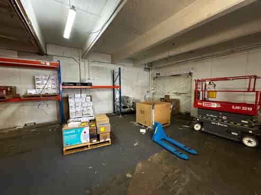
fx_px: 105
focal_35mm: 14
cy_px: 98
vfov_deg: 85.6
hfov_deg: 102.1
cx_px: 130
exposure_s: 1/50
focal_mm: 2.22
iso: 640
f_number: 2.2
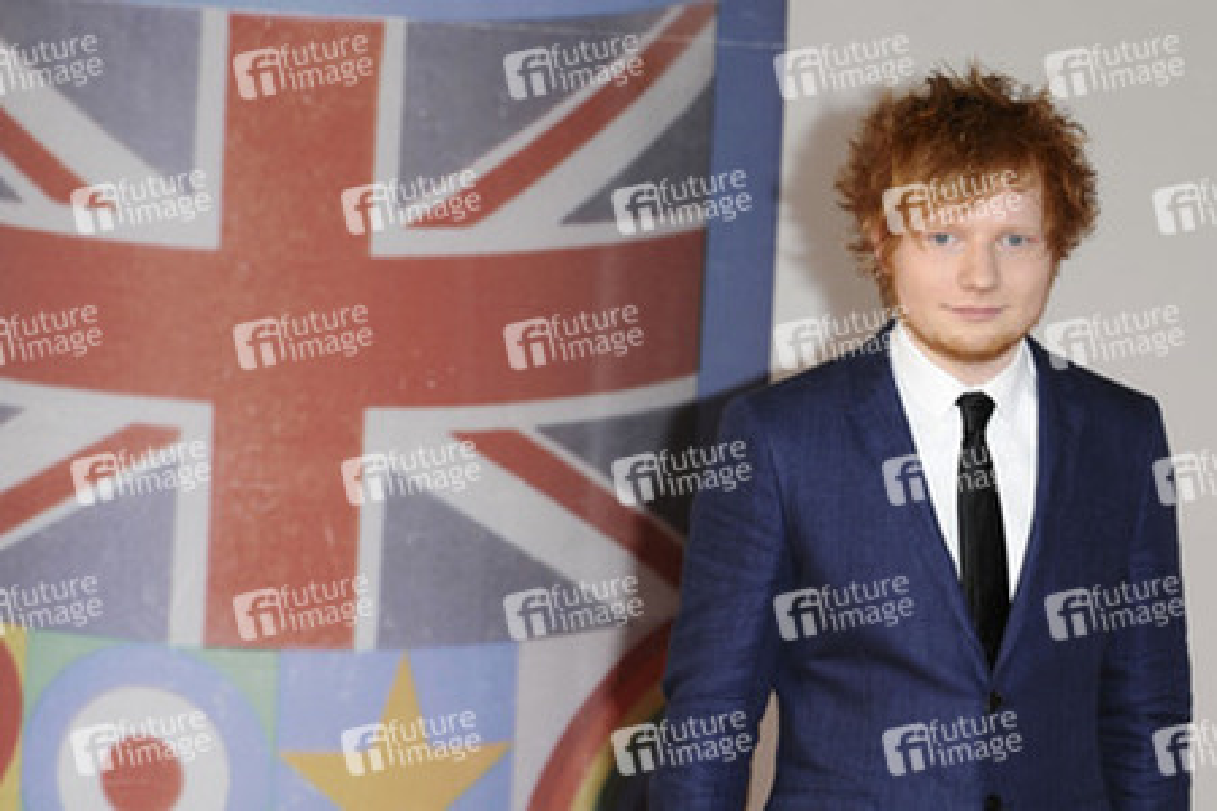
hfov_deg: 17.1
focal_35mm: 120
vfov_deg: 11.4
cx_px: 608
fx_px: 4056
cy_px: 406
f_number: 4.5
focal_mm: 80
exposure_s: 1/160
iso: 320
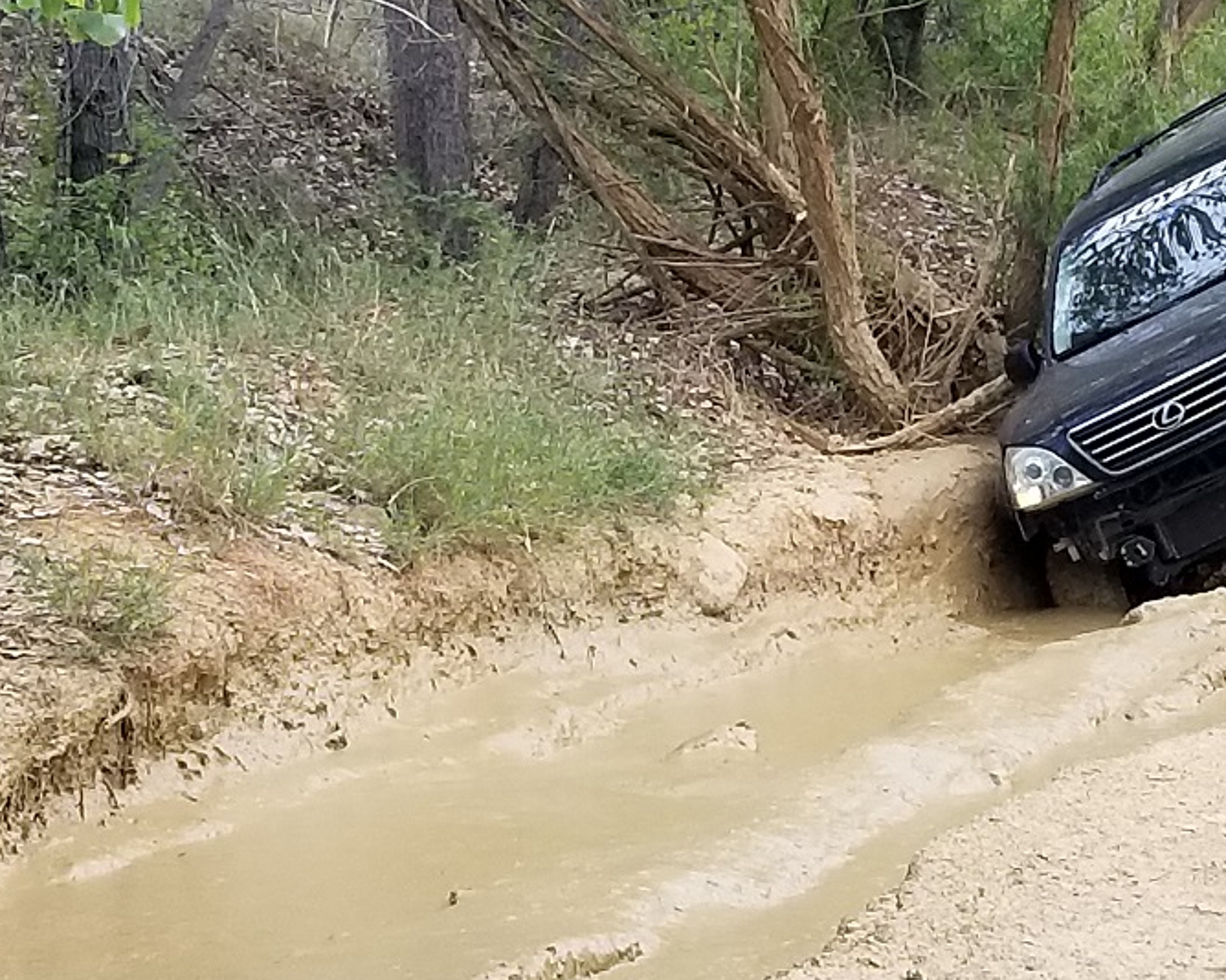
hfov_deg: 38.8
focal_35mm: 46
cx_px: 982
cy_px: 468
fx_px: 1669
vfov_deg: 32.7
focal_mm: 4.25
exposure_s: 1/421
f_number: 1.7
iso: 50
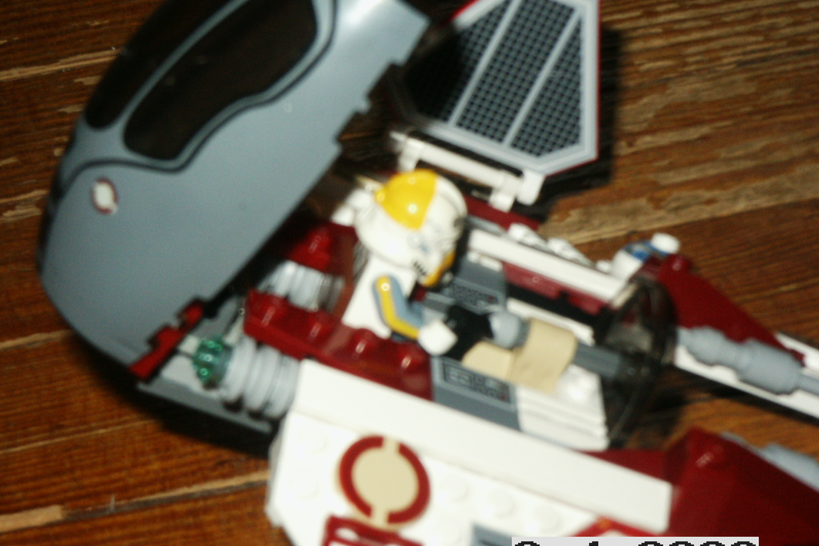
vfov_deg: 9.9
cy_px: 267
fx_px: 3139
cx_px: 411
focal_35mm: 138
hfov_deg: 14.9
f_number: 8
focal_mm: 26.93
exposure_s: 1/125
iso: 200
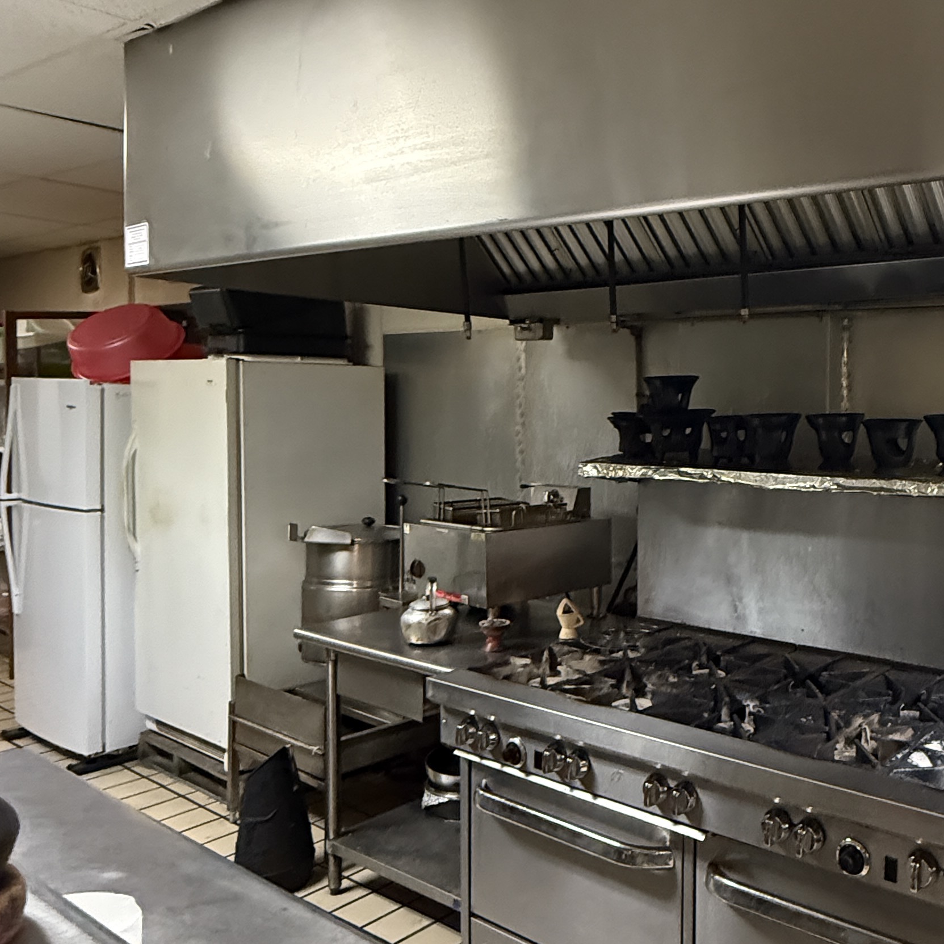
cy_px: 445
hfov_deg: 49.9
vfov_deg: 54.0
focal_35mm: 30
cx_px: 790
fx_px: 926
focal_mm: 2.22
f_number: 2.2
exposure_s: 1/60
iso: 800
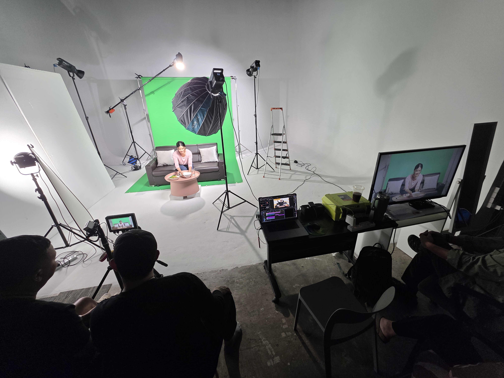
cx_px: 252
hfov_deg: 106.2
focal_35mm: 13
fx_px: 189
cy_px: 189
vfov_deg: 89.9
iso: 80
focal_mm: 2.2
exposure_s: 1/100
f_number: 1.9
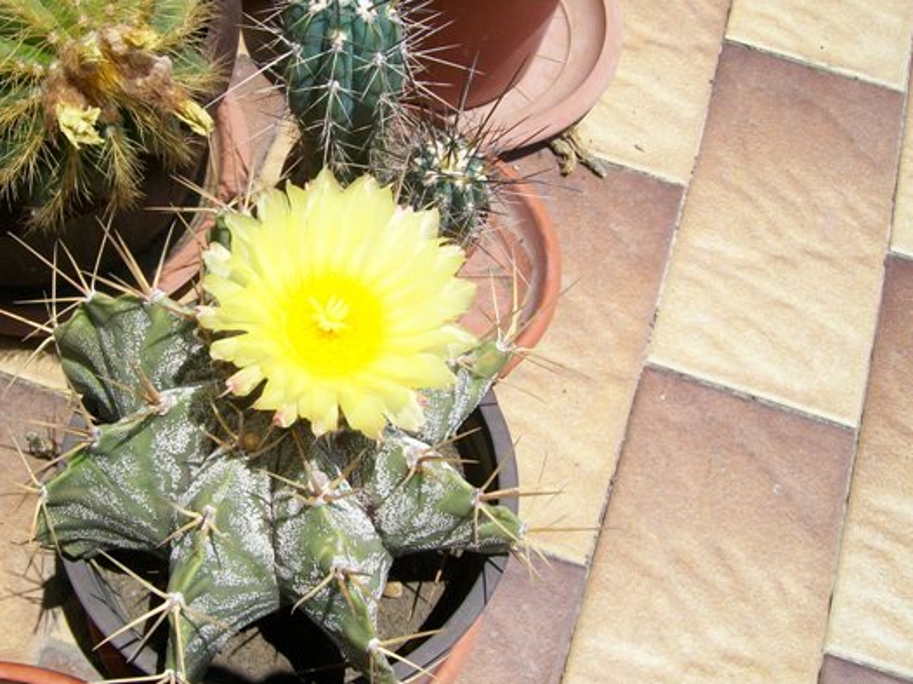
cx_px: 323
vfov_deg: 32.1
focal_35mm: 45
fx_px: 1186
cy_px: 283
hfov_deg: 41.7
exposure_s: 1/500
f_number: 4.9
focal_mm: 6.1
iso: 64
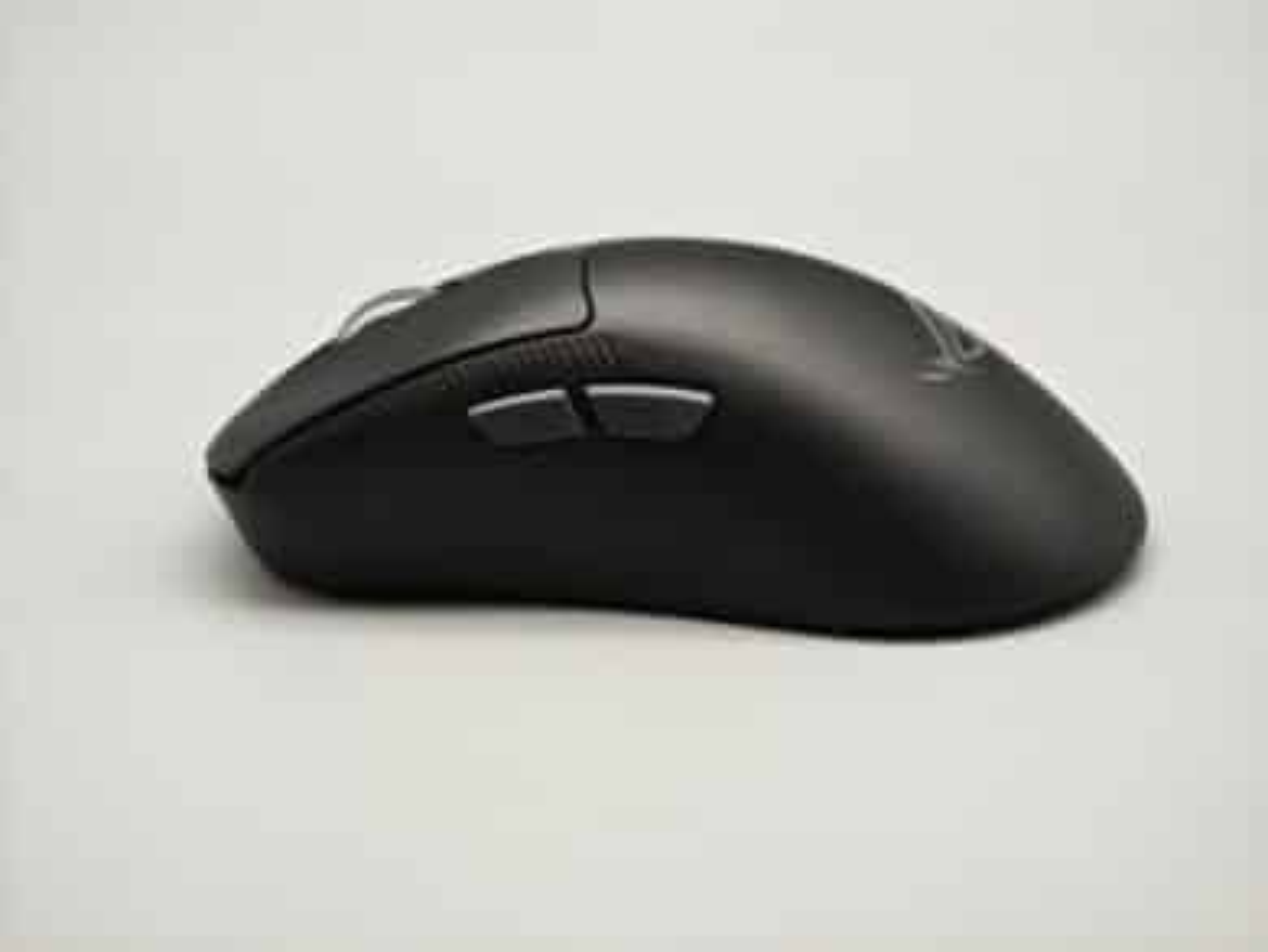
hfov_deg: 16.4
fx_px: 4398
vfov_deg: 12.4
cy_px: 476
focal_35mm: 120
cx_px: 634
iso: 100
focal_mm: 19.4
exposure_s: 1/100
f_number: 2.5
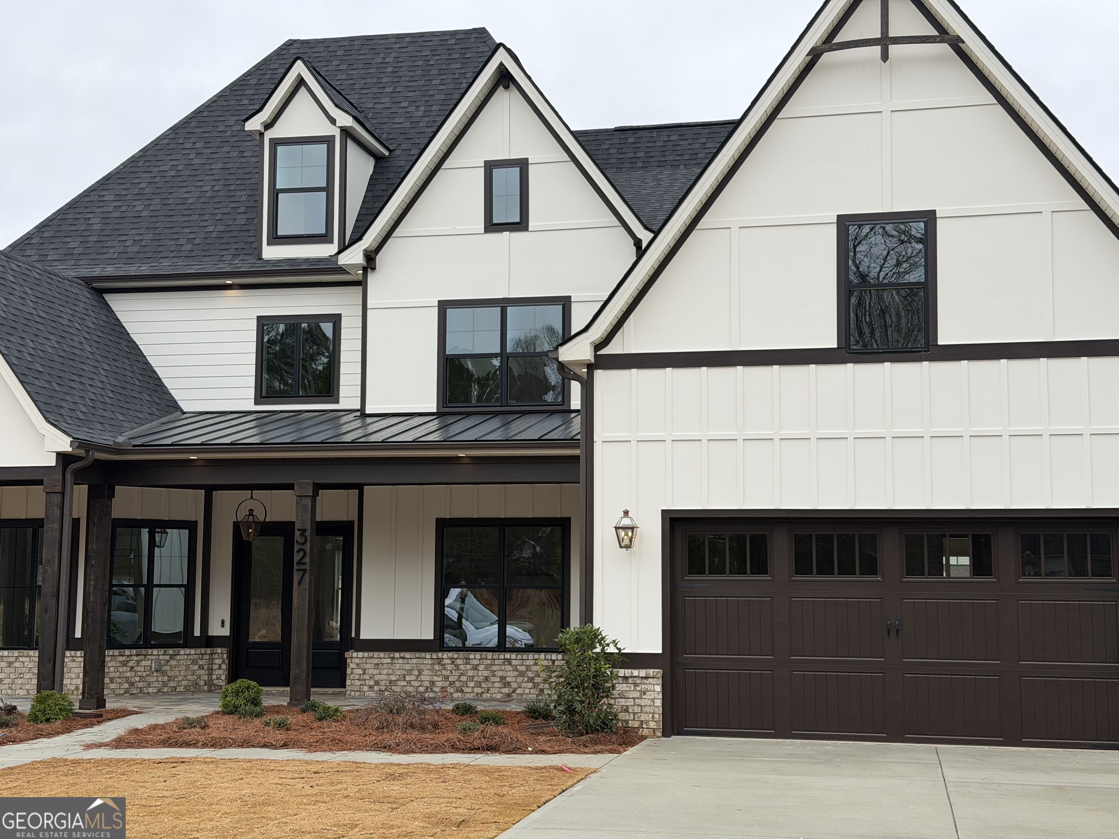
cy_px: 420
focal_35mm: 48
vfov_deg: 30.3
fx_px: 1552
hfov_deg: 39.7
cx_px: 560
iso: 64
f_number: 1.78
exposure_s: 1/2088
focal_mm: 6.76
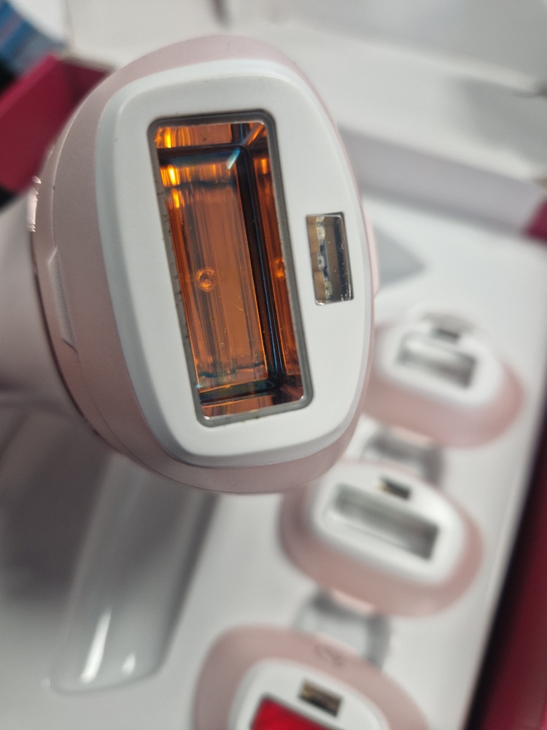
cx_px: 274
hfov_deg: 58.9
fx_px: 485
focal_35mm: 23
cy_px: 365
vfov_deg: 73.9
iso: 125
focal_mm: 5.4
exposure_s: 1/50
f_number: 1.8
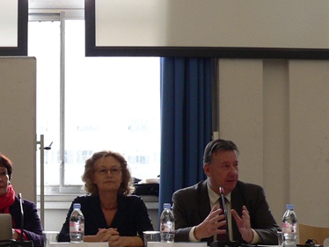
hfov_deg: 25.0
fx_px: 732
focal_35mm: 77
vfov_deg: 18.9
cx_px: 72
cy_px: 219
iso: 200
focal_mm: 6
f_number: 2.8
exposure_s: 1/60
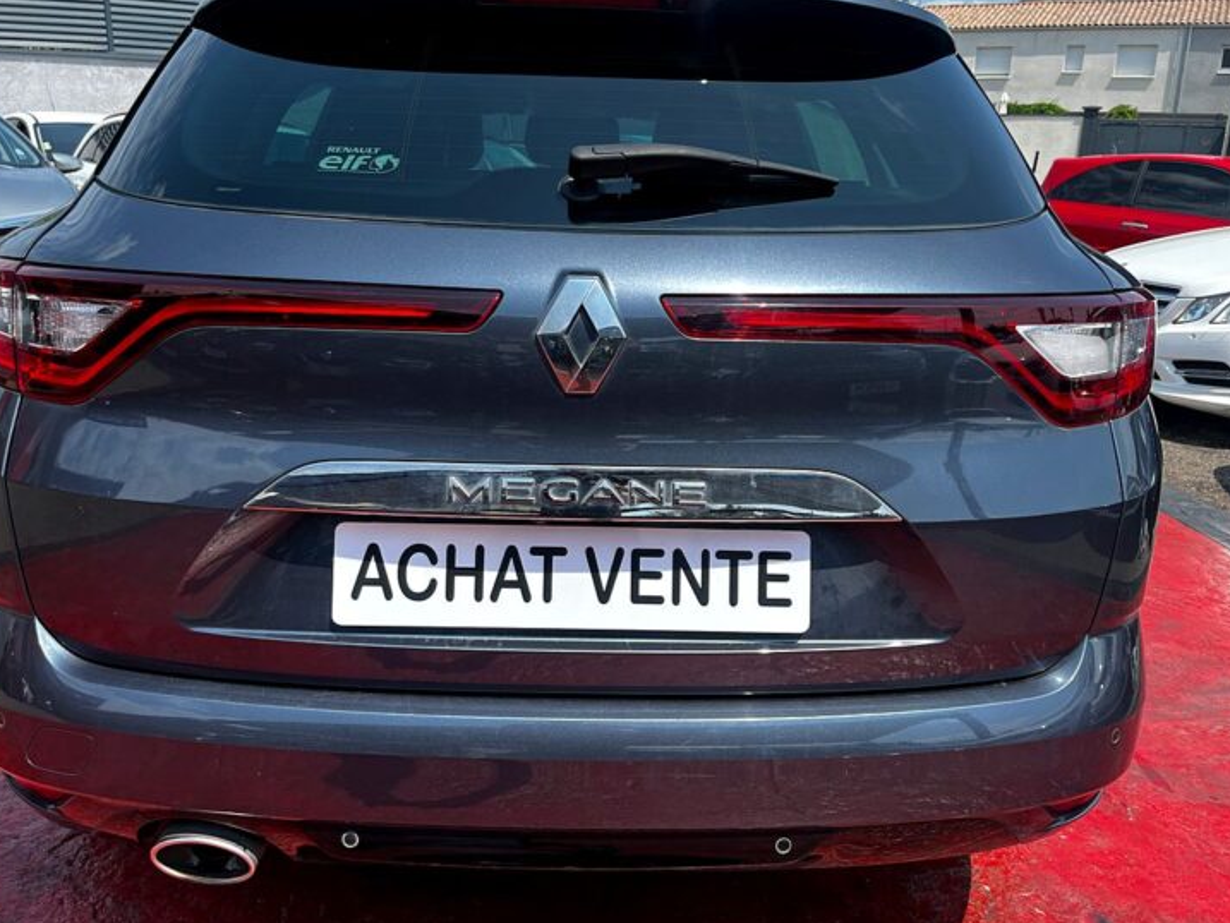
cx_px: 578
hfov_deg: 61.6
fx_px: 1031
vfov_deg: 48.2
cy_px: 429
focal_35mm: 29
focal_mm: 5.1
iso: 50
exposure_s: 1/1497
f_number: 1.6
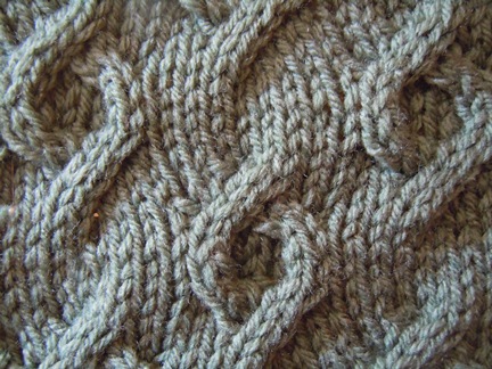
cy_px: 184
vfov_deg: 28.0
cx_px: 246
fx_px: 739
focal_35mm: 52
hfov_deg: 36.8
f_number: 3.9
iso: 800
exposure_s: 1/6
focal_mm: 9.3
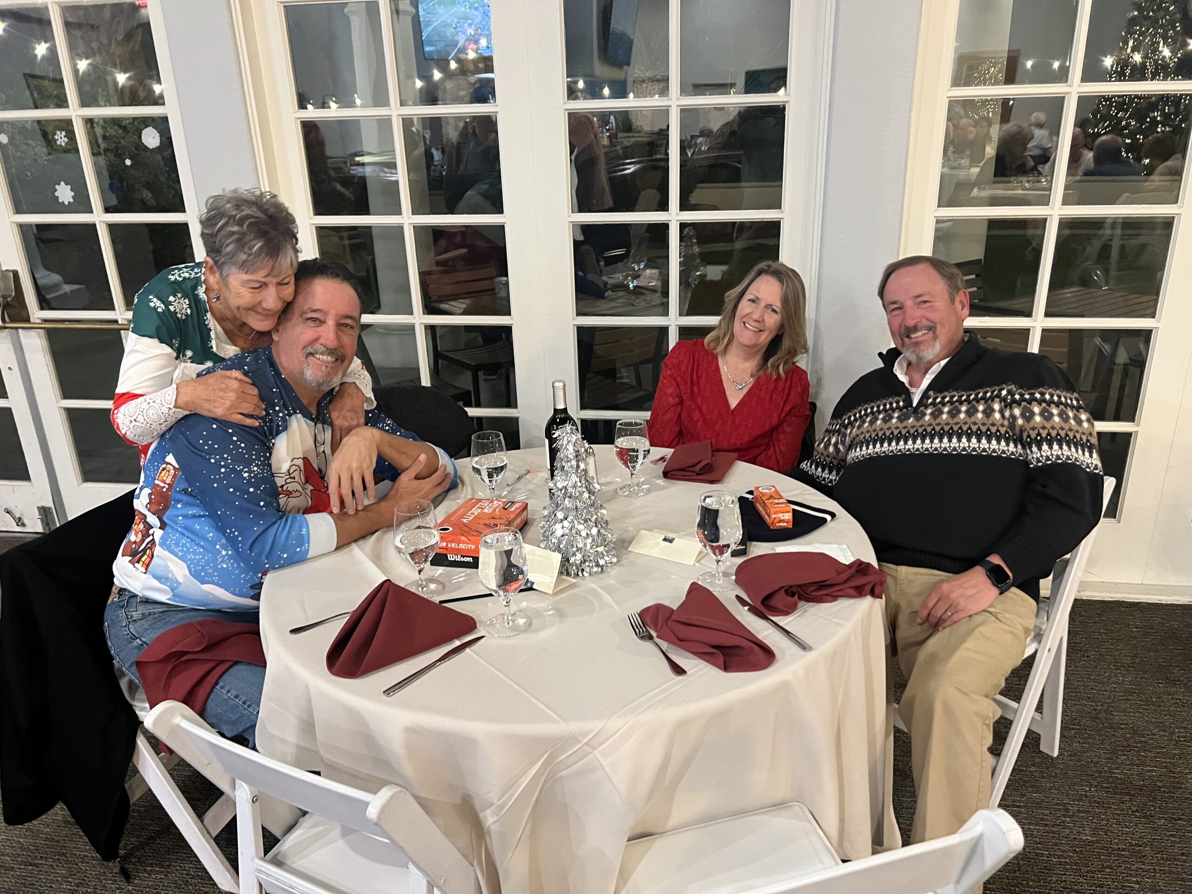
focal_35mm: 26
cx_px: 596
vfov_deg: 53.1
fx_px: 895
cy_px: 447
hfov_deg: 67.3
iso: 500
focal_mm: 5.7
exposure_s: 1/40
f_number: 1.5
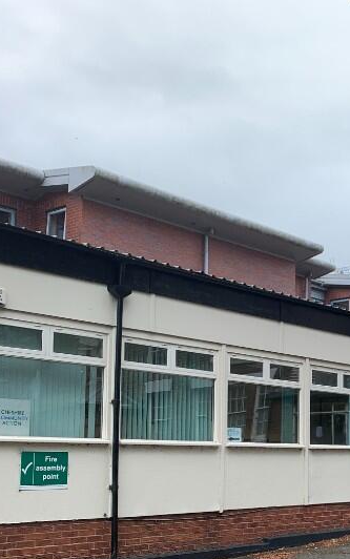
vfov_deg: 37.5
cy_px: 402
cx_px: 397
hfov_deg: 22.8
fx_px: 808
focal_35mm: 53
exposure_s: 1/280
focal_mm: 4.25
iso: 25
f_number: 1.8
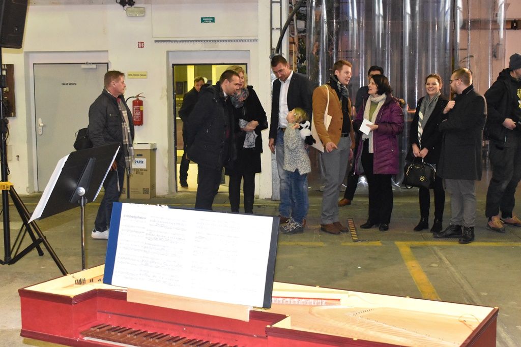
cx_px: 260
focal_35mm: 51
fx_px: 738
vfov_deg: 26.5
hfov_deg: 38.9
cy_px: 174
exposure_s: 1/60
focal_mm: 34
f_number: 8
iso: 6400
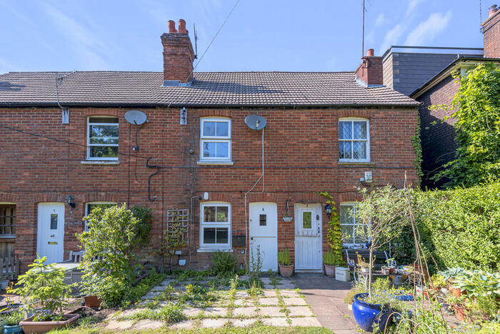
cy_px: 167
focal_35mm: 16
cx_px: 250
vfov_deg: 73.9
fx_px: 222
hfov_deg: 96.7
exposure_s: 1/160
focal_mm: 16
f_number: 8
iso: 250
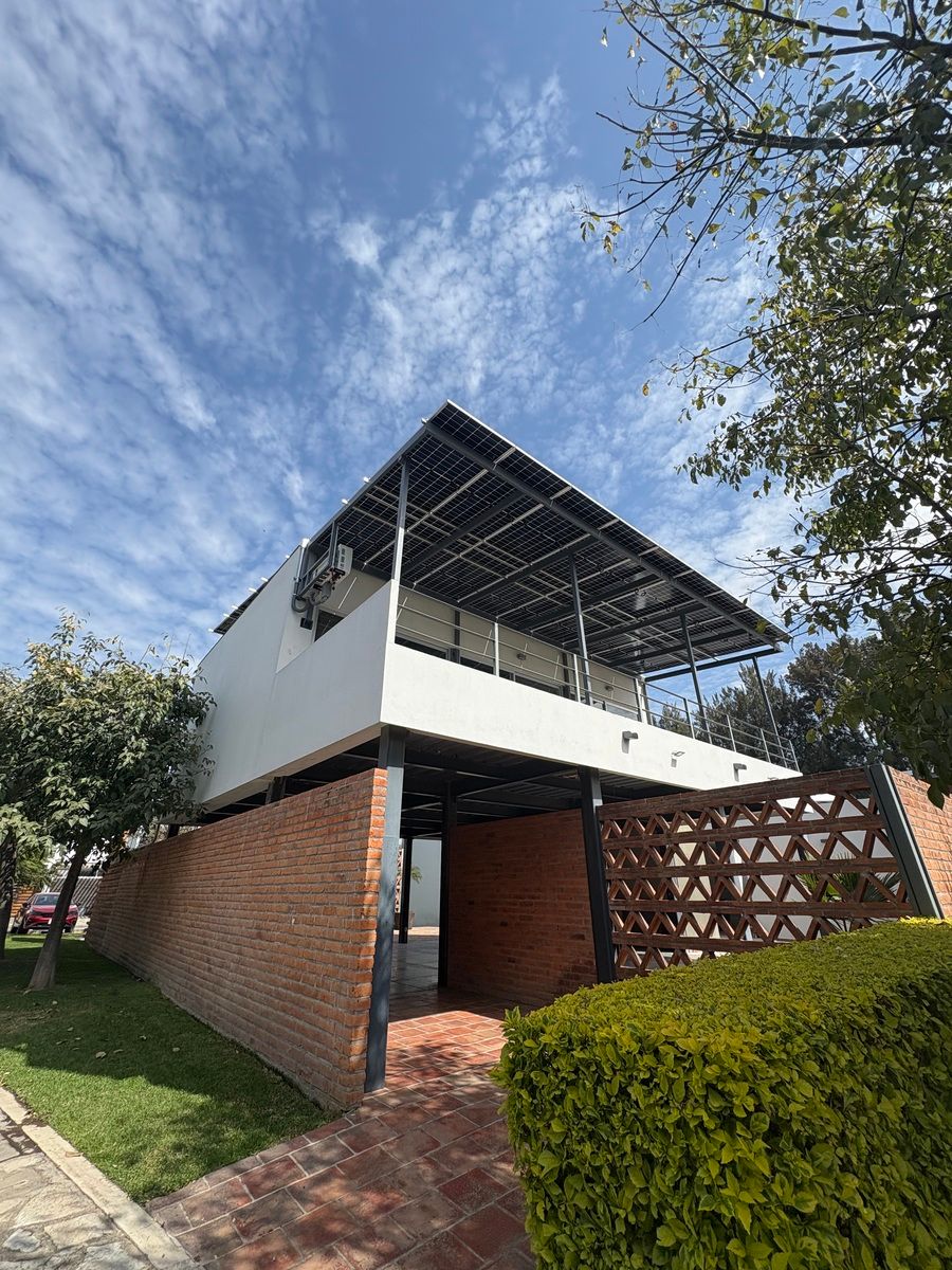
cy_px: 635
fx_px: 513
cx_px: 476
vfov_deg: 102.1
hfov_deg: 85.7
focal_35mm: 14
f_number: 2.2
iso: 50
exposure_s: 1/1789
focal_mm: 2.22
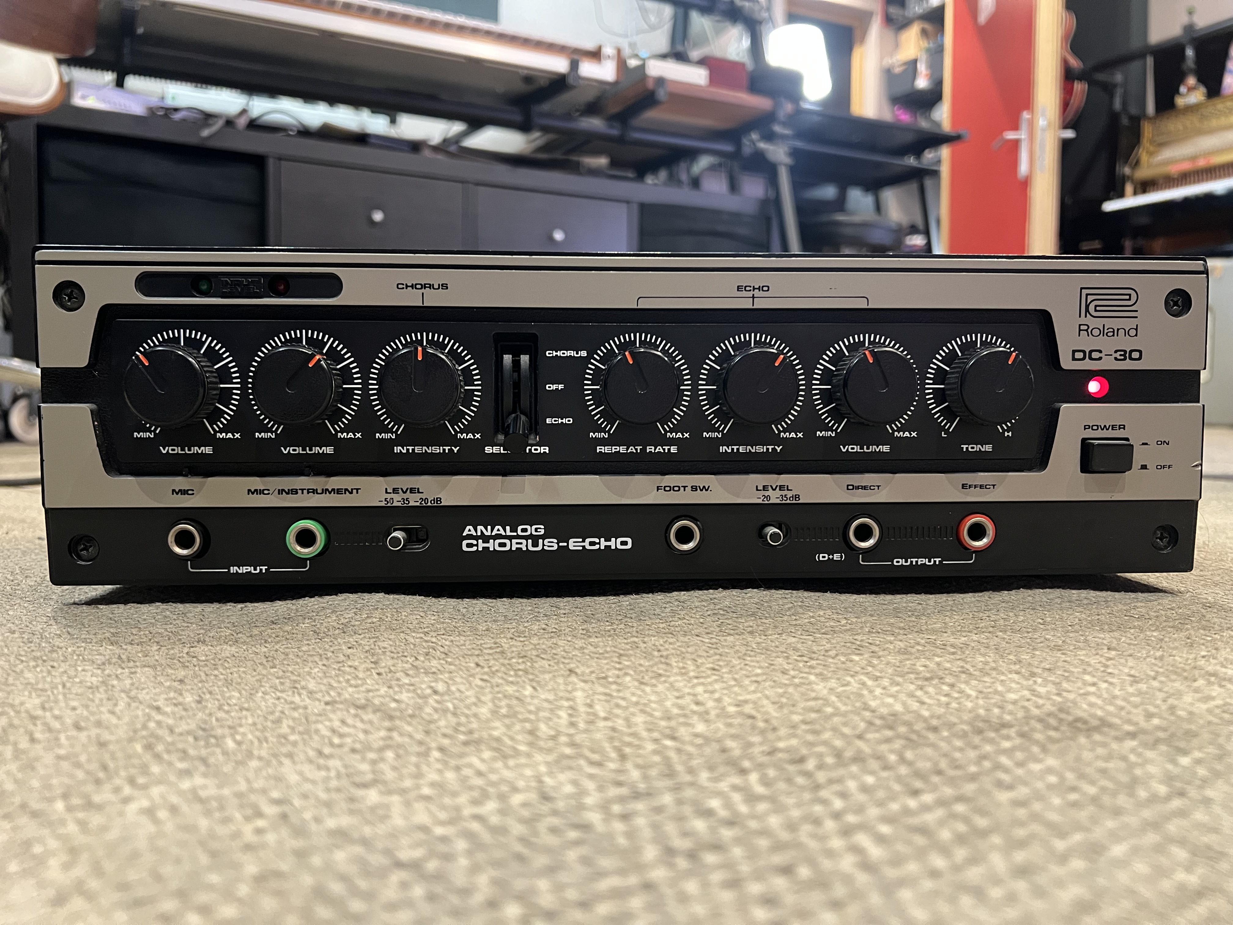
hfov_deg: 67.3
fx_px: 926
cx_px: 616
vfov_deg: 53.1
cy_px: 462
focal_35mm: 26
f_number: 1.5
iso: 800
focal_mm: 5.7
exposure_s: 1/30
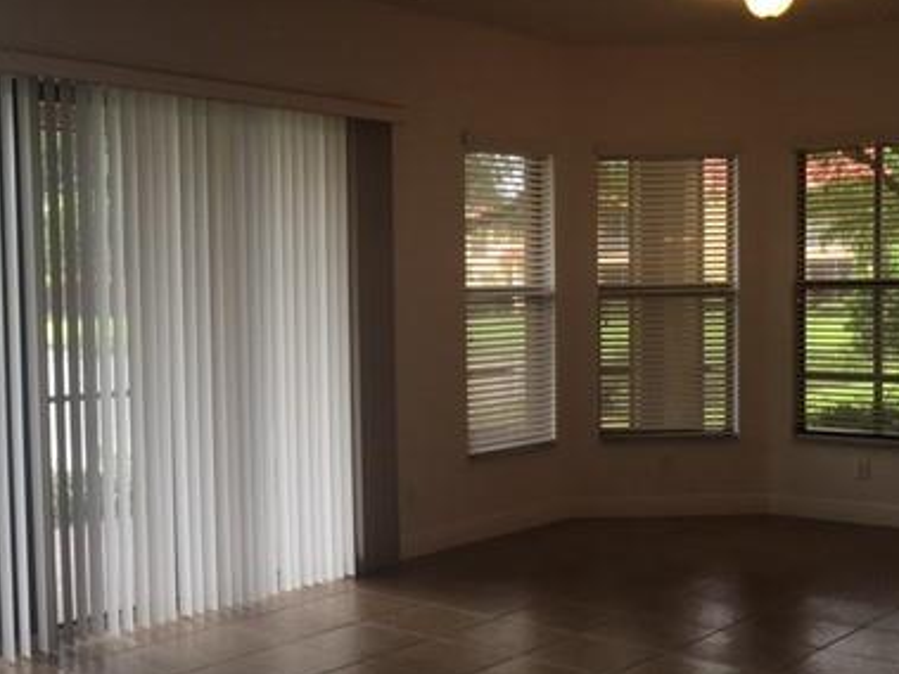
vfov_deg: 29.6
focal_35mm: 49
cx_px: 361
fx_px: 1272
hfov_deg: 38.8
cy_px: 363
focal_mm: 4.15
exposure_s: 1/40
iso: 25
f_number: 2.2
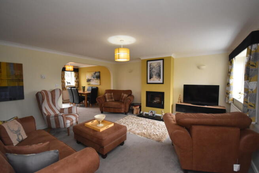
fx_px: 108
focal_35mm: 15
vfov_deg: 77.4
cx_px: 130
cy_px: 86
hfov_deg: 100.4
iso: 1600
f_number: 4
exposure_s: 1/100
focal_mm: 10
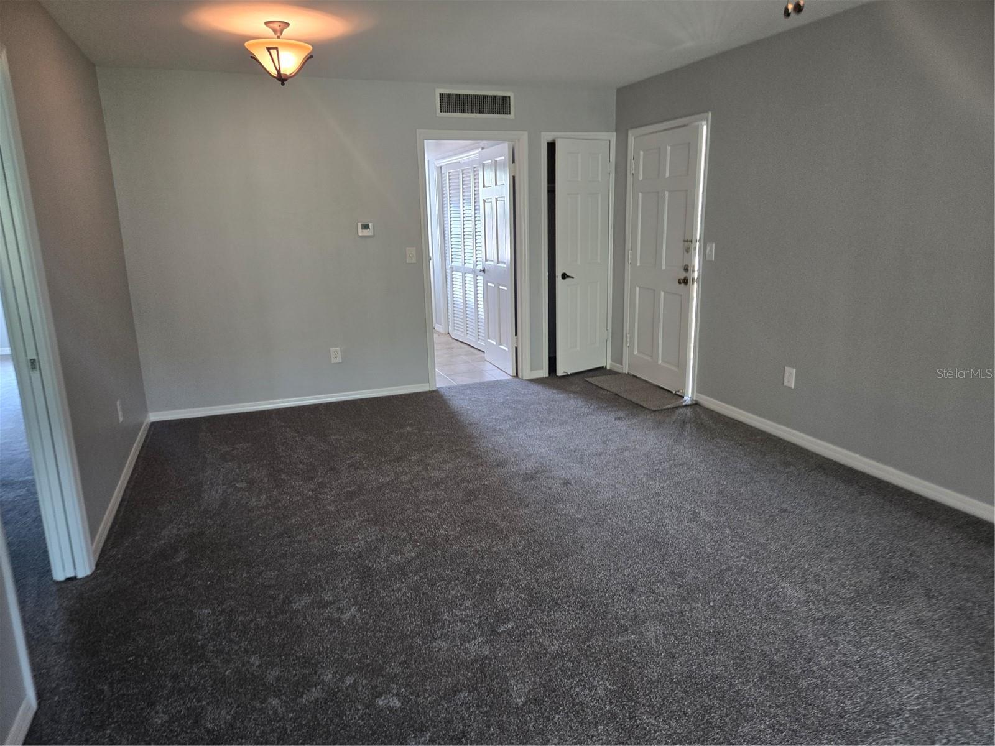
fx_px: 661
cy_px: 373
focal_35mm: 23
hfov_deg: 73.9
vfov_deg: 58.9
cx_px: 498
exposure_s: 1/61
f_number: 1.8
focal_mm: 5.4
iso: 160
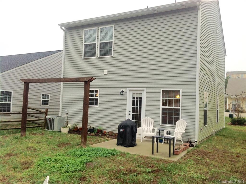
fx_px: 248
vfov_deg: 40.6
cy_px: 92
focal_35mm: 35
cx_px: 123
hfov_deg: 52.7
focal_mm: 4.28
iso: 64
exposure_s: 1/120
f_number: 2.4
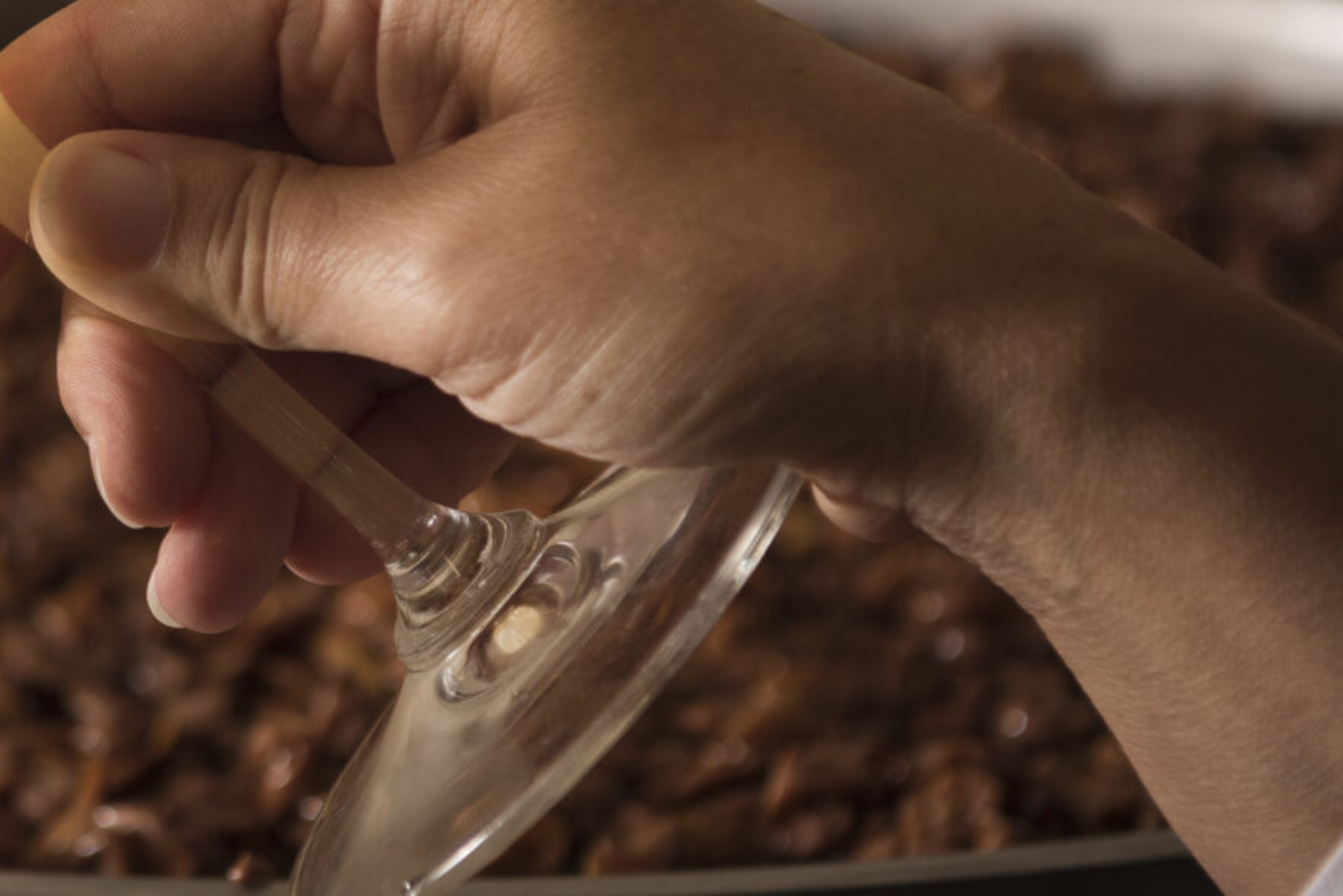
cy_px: 132
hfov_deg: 10.0
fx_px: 7612
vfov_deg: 6.7
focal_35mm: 204
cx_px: -75
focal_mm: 70
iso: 200
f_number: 4
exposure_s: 1/250
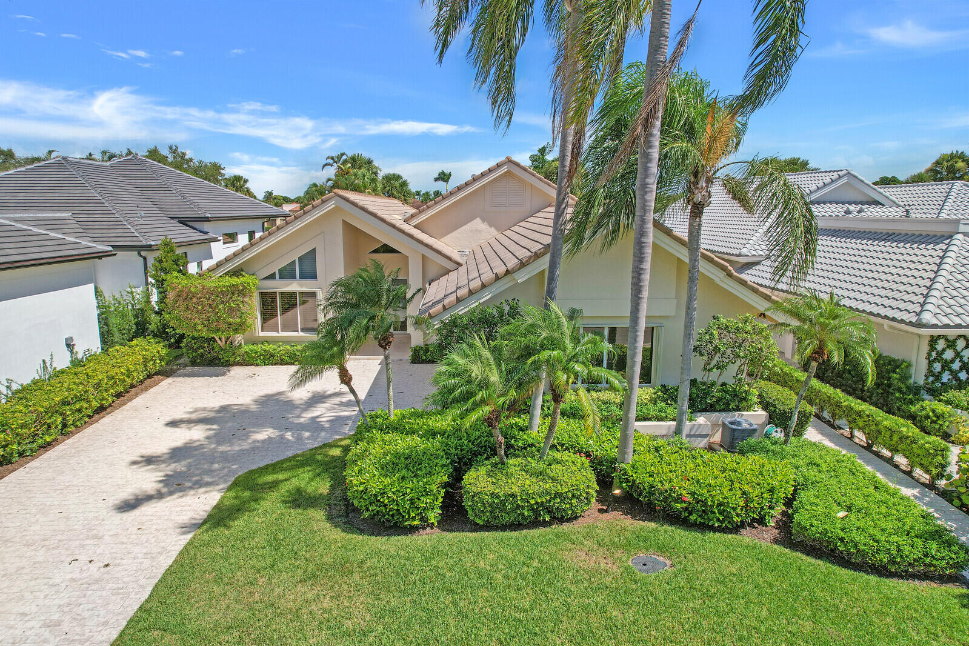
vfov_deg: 57.2
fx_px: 592
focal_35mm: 22
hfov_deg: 78.6
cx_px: 484
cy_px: 323
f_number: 2.8
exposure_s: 1/2500
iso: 100
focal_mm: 8.38
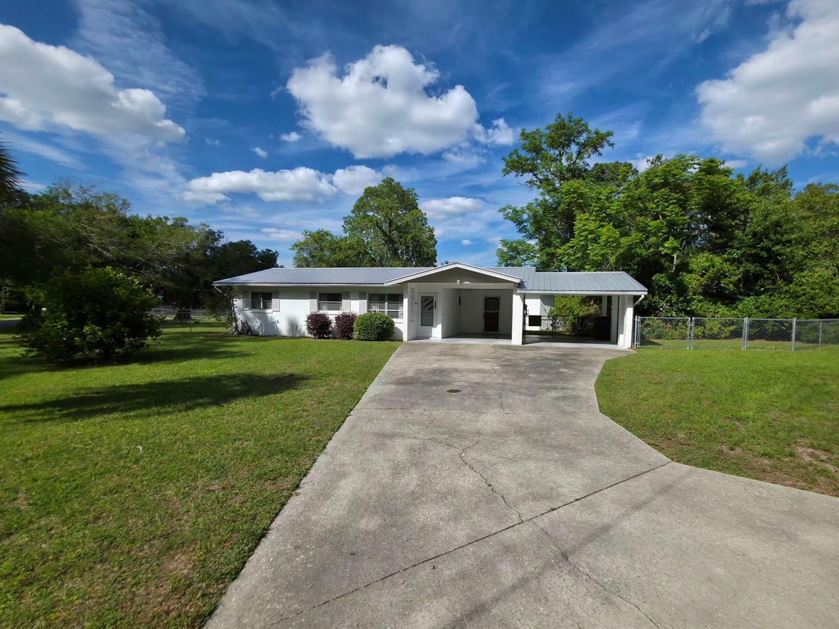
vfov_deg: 85.7
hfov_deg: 102.0
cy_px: 314
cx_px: 441
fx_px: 339
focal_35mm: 14
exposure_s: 1/2000
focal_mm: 2.2
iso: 20
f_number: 1.9
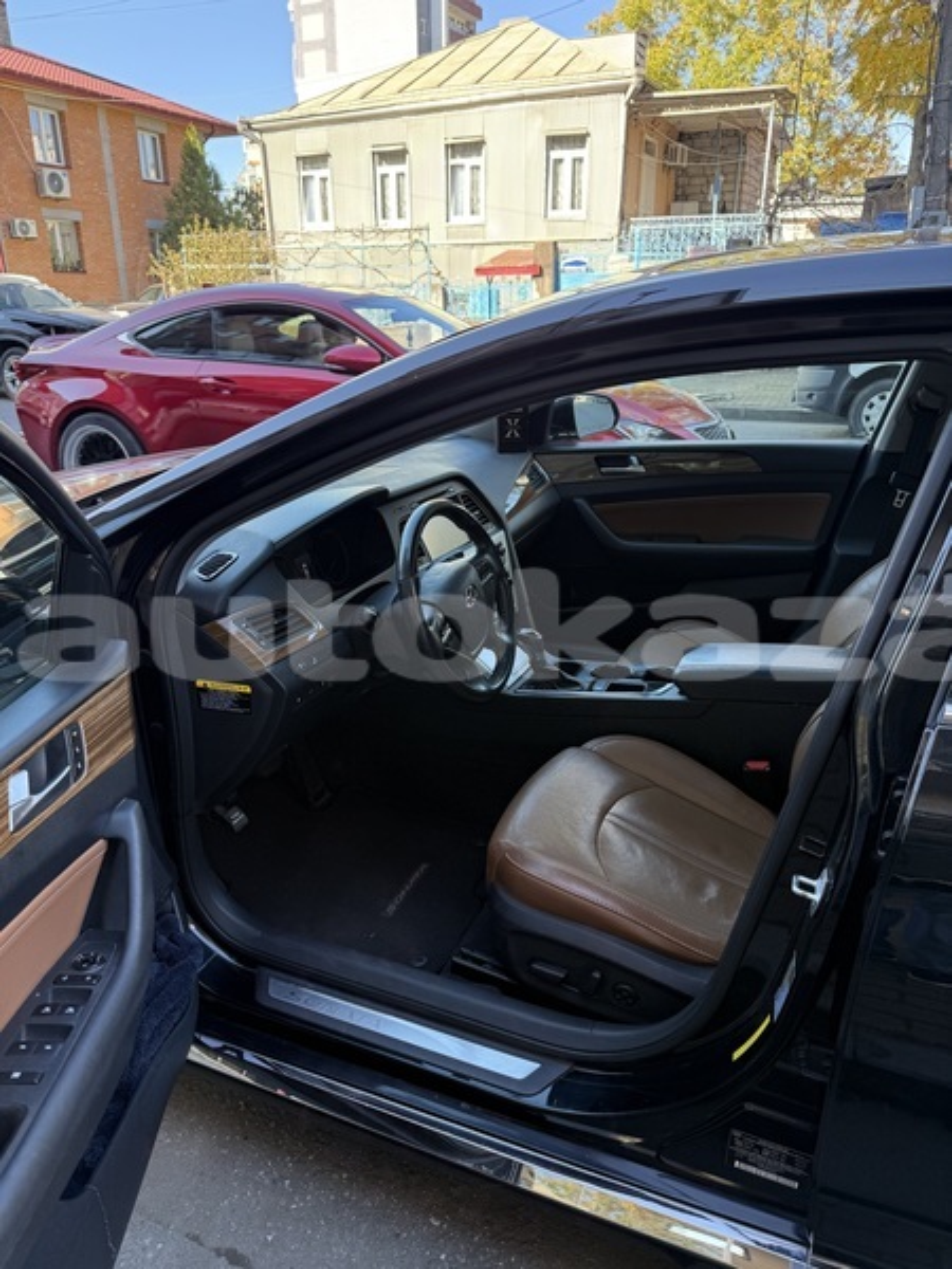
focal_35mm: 24
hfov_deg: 56.8
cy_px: 634
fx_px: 880
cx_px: 476
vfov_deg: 71.6
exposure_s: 1/217
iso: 80
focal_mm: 6.76
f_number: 1.78
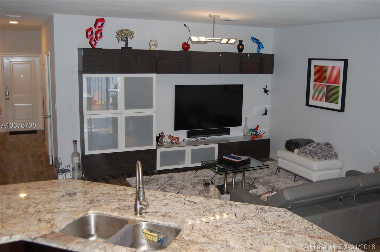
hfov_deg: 53.2
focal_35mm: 36
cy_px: 126
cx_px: 190
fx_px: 380
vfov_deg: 36.8
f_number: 4
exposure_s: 1/60
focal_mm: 24
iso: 400
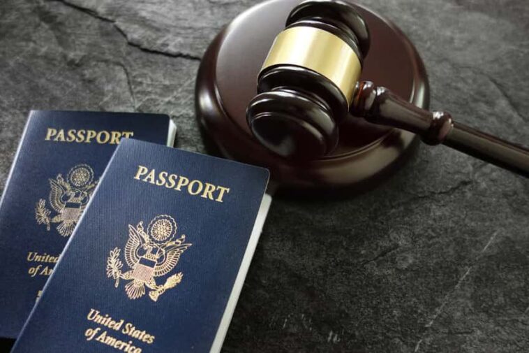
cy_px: 176
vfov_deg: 46.4
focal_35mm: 28
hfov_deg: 65.5
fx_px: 411
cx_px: 264
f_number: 4.5
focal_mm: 10.4
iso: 200
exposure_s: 1/1.67
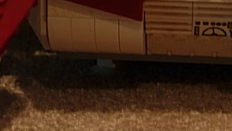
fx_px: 843
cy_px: 23
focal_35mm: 137
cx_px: 184
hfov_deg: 15.6
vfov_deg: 8.8
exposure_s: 1/6.7
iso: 50
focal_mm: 7.5
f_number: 2.7
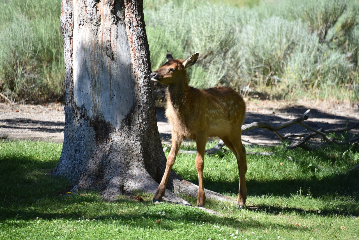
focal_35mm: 300
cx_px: 180
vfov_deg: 4.6
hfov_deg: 6.9
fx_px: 2992
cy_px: 120
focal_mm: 300
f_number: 5.6
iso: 450
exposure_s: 1/640
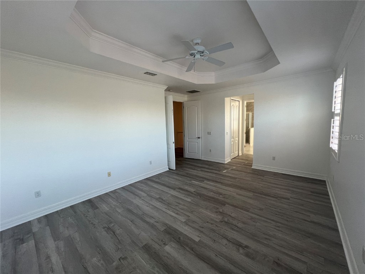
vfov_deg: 89.9
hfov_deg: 106.2
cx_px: 182
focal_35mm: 13
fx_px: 137
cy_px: 137
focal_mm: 1.57
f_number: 1.8
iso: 125
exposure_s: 1/99
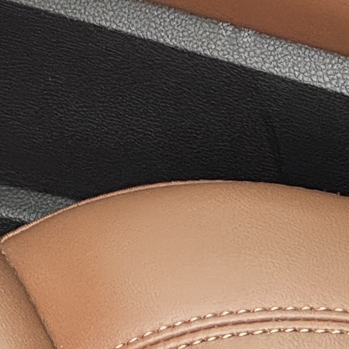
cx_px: 530
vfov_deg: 4.7
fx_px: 4152
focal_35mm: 364
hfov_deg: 4.8
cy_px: -328
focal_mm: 9
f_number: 2.8
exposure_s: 1/79
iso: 250
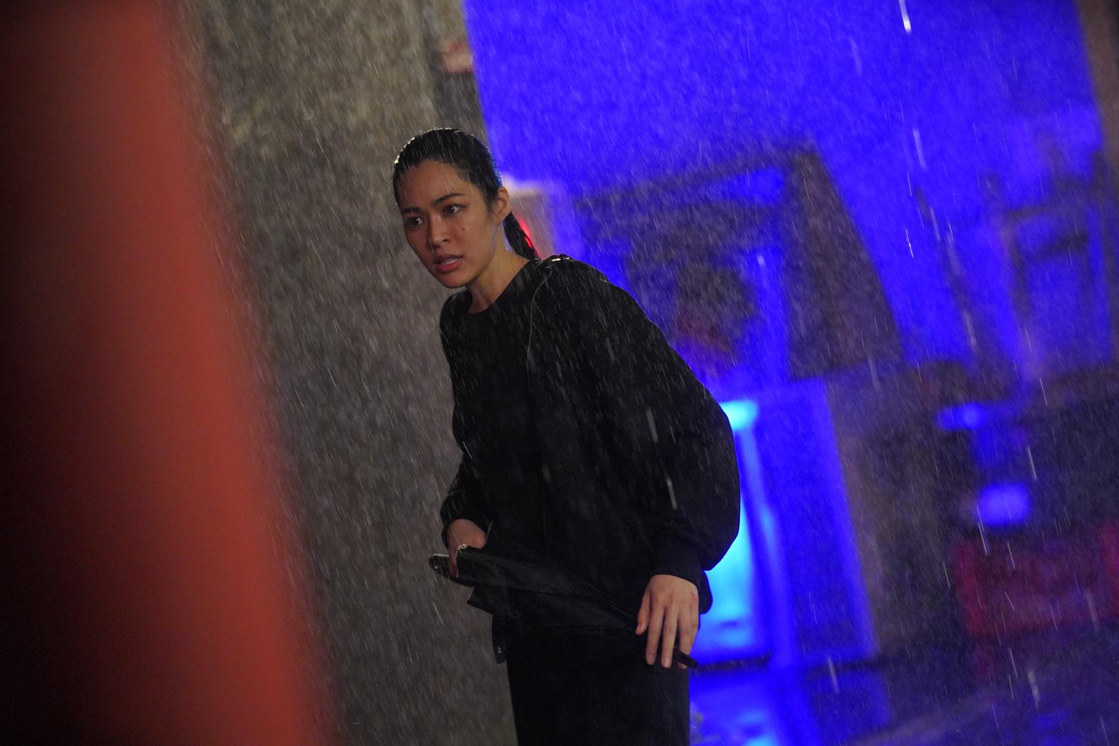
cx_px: 560
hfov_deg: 13.3
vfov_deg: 8.9
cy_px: 373
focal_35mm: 155
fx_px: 4817
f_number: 2.8
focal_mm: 155
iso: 6400
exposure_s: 1/250
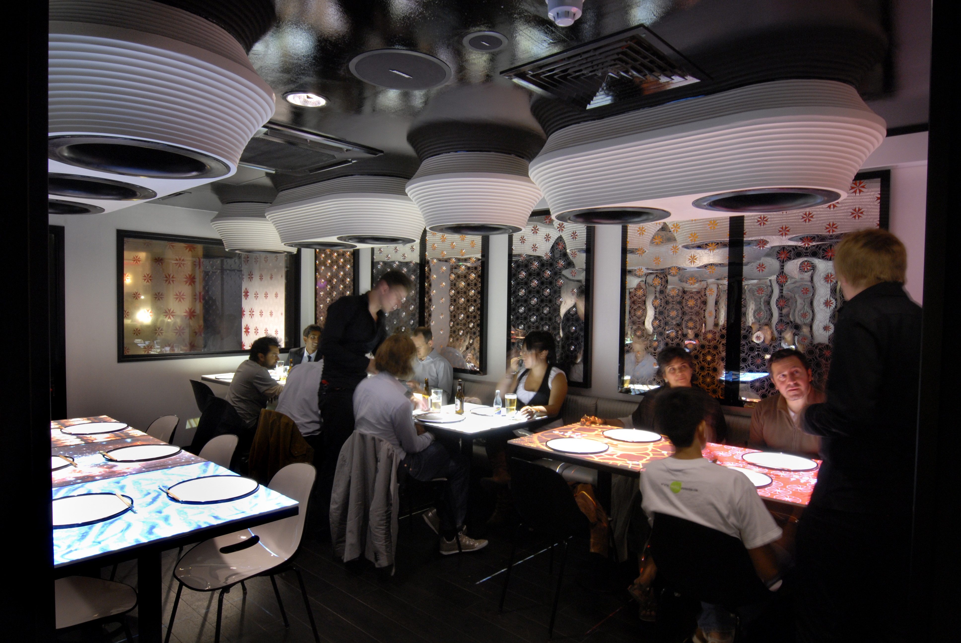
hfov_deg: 81.1
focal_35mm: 21
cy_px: 322
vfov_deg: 59.6
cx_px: 480
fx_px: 561
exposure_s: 1
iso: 400
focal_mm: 14
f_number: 13
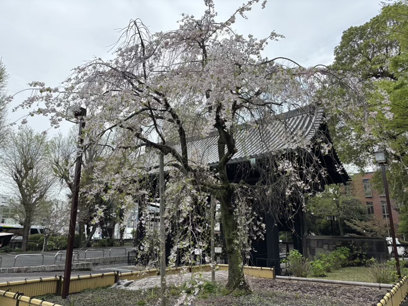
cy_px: 153
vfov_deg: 53.1
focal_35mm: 26
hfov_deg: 67.3
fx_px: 306
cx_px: 204
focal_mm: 5.96
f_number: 1.6
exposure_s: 1/2451
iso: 50
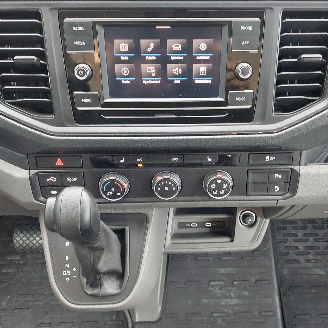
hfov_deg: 49.7
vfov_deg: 49.7
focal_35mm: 33
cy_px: 155
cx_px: 177
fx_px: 354
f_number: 1.8
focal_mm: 5.23
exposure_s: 1/25
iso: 400
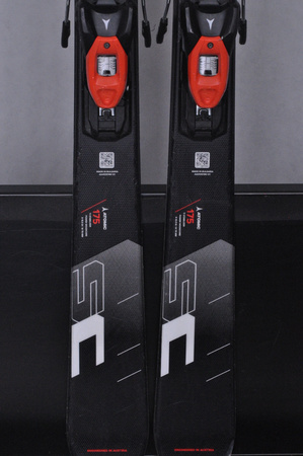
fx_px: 1329
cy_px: 228
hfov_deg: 13.0
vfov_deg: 19.5
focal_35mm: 105
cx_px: 152
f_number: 9.5
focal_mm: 70
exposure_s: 1/125
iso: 3200
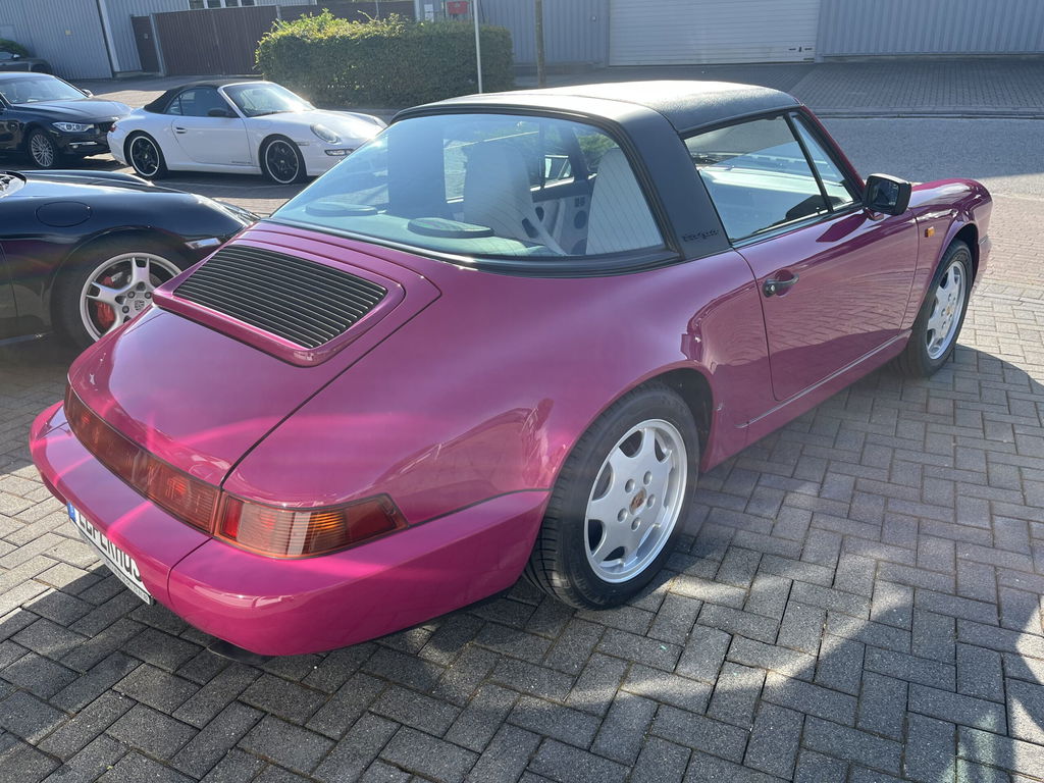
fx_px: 784
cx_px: 522
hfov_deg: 67.3
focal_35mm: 26
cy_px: 392
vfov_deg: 53.1
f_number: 1.6
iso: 50
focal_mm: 5.1
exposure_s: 1/1186
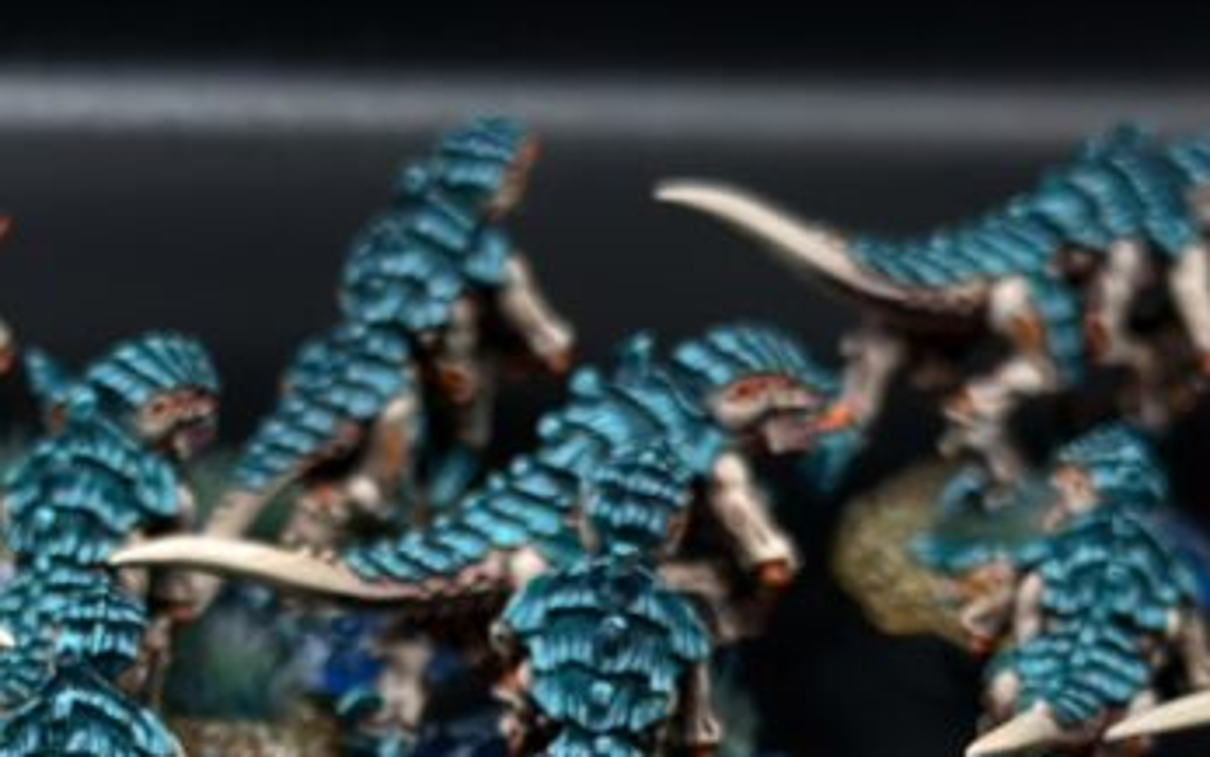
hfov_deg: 13.8
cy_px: 942
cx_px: 164
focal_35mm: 150
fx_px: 4947
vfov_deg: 8.6
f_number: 1.78
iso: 80
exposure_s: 1/601
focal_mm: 6.86
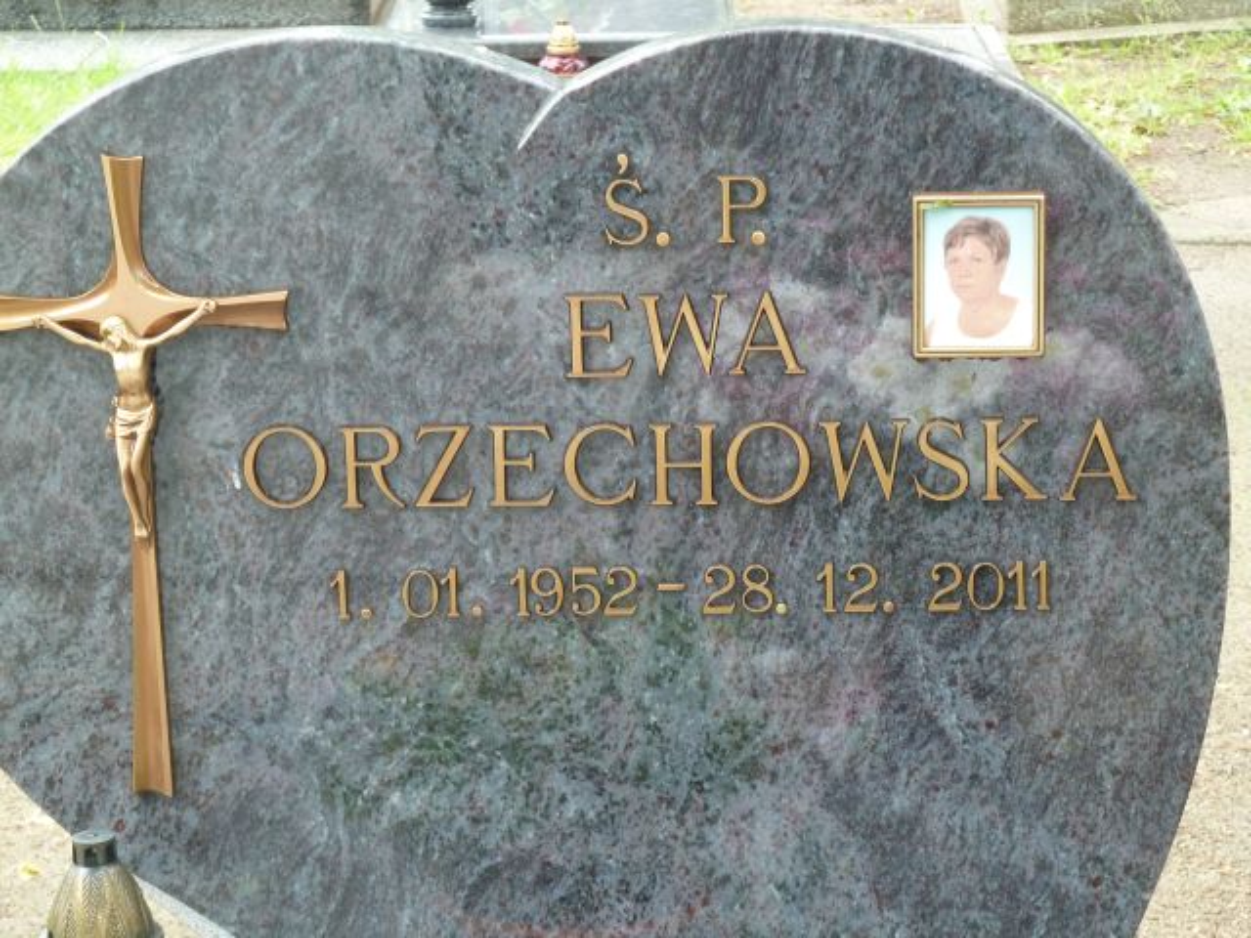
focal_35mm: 119
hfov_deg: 16.6
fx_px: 4301
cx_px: 626
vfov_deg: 12.5
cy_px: 469
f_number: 4.4
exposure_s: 1/40
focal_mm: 19.5
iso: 200
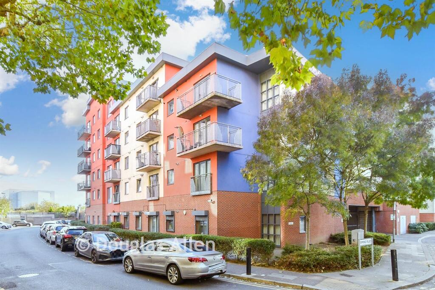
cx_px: 218
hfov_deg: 100.4
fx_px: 181
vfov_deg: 77.3
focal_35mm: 15
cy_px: 145
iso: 400
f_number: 7.1
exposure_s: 1/160
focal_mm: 10
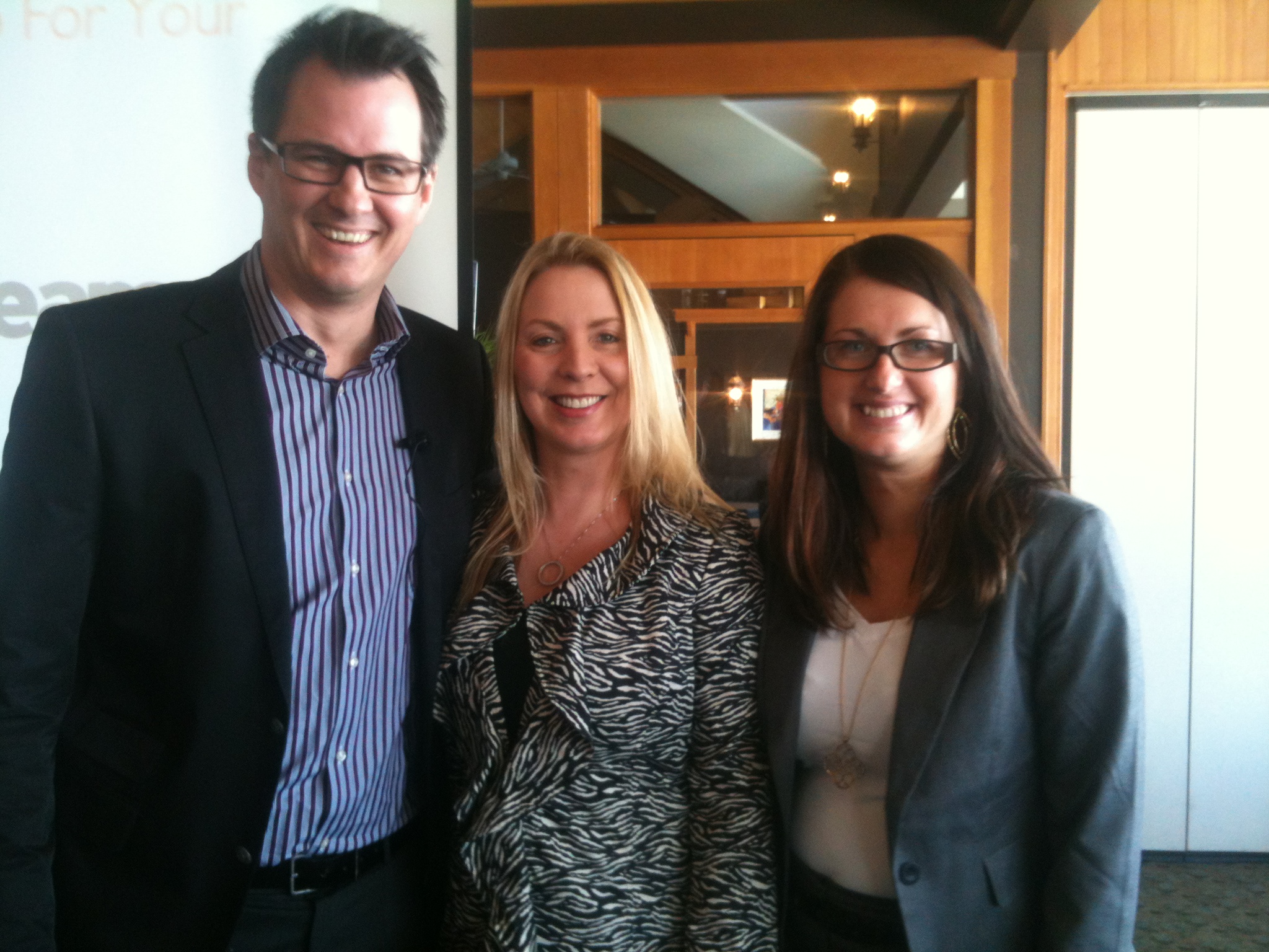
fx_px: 1283
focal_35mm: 35
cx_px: 634
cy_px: 476
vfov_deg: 40.7
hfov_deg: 52.6
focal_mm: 3.85
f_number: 2.8
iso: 80
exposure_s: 1/30
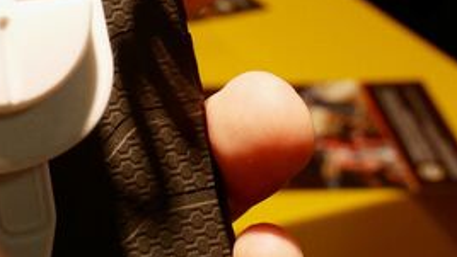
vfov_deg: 9.3
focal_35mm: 125
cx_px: -146
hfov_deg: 16.2
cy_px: -198
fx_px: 1515
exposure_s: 1/40
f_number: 6.3
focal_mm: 18
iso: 200
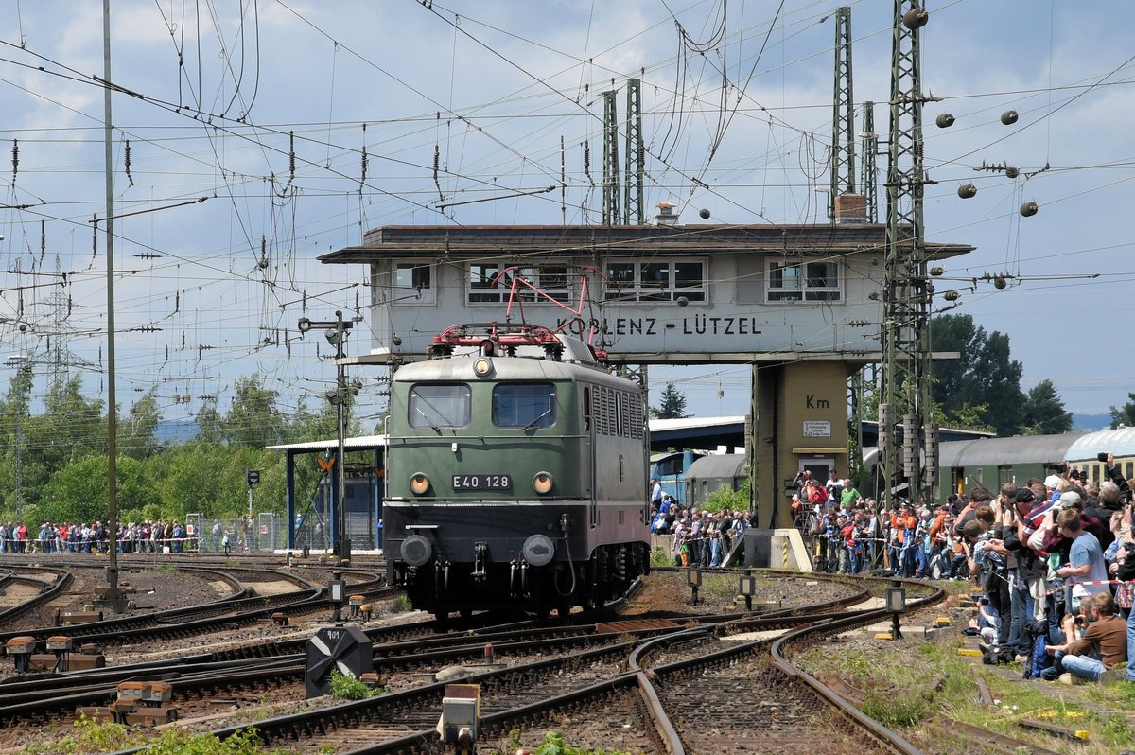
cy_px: 378
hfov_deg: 16.1
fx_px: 4016
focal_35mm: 128
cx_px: 568
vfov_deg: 10.7
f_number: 11
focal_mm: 85
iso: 400
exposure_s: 1/640
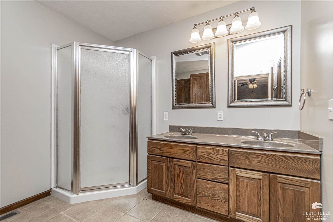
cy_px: 111
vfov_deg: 77.3
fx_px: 139
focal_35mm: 15
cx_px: 166
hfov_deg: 100.4
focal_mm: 10
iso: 1250
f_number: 14
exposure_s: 1/60
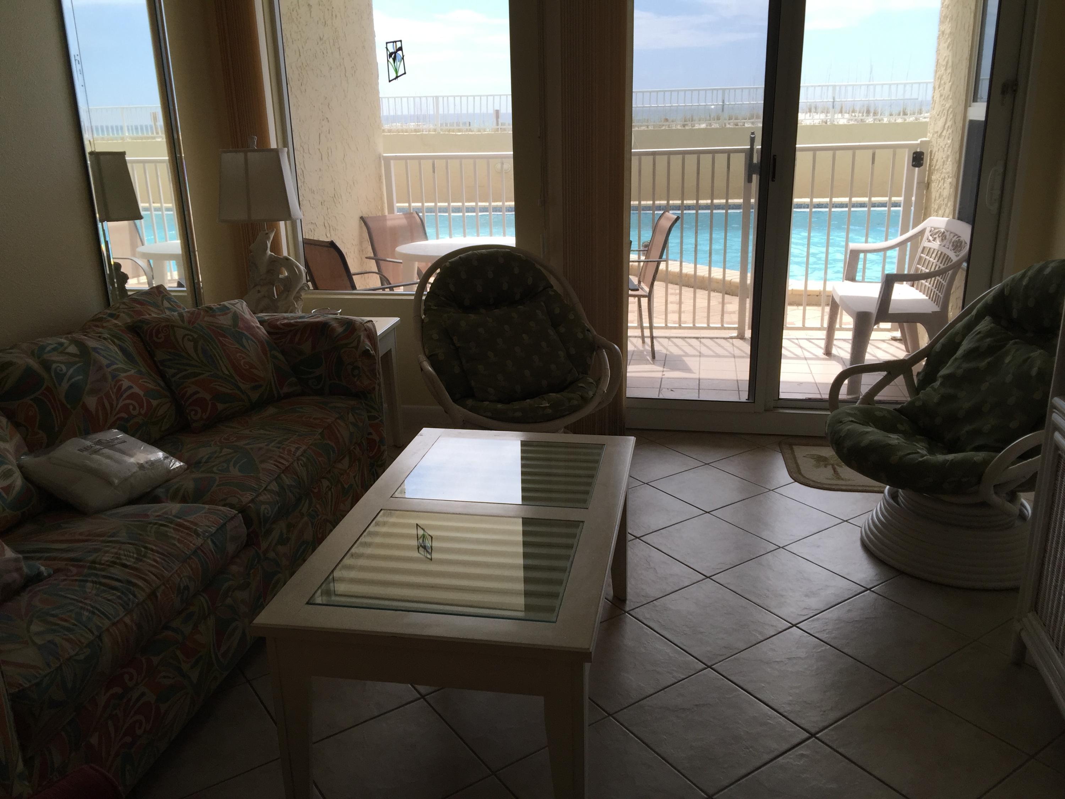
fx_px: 892
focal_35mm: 29
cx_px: 532
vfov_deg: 48.2
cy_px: 400
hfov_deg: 61.7
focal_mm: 4.15
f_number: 2.2
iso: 32
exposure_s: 1/425
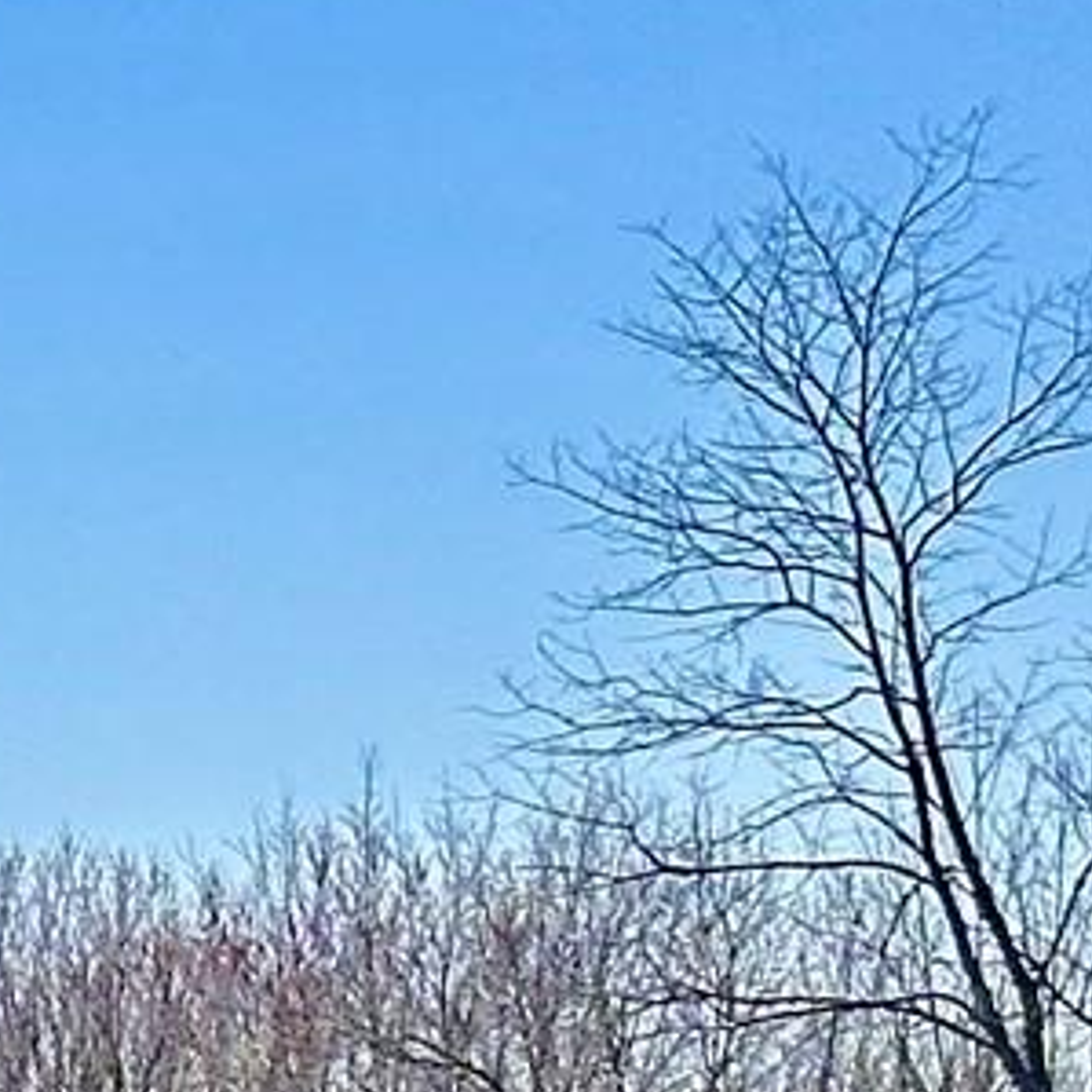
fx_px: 10386
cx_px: -1983
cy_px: 1994
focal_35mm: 291
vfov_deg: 5.9
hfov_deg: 5.7
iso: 64
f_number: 1.78
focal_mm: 6.86
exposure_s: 1/4566
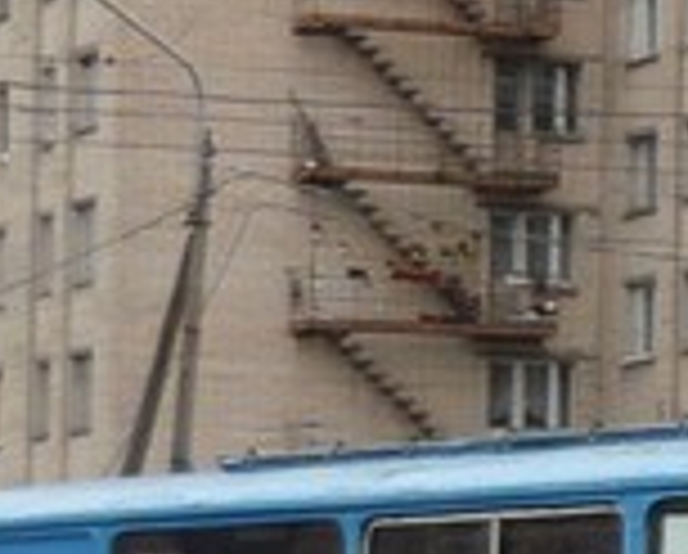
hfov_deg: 8.4
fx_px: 4386
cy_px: 324
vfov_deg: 7.2
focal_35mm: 215
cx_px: 1452
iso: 100
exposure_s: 1/320
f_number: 2.8
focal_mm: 5.5
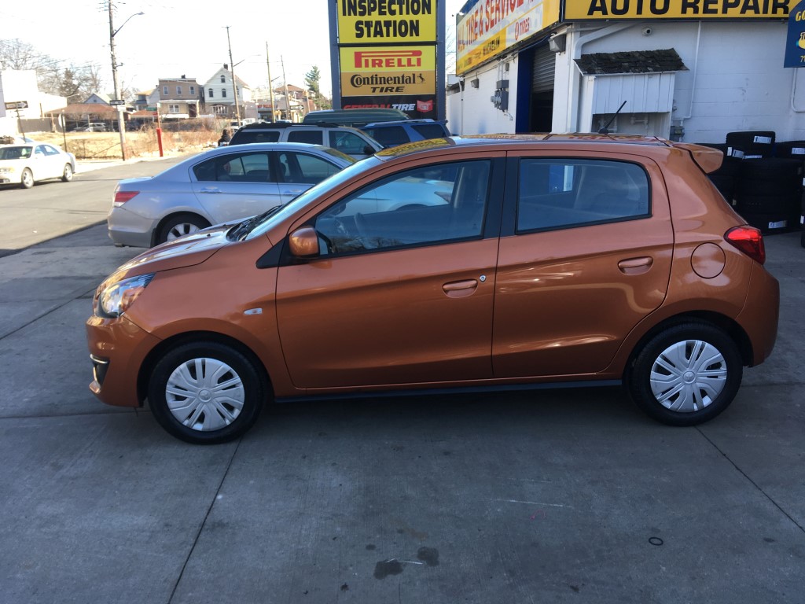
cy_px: 302
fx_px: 674
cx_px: 402
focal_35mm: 29
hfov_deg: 61.7
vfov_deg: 48.2
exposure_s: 1/261
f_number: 2.2
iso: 25
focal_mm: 4.15
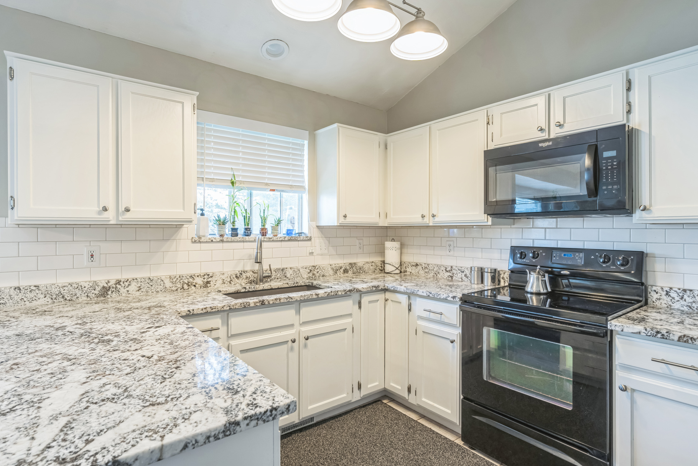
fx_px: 349
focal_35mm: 18
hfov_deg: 90.0
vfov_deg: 67.4
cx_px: 350
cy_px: 231
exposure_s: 1/2
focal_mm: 16
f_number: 8
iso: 200
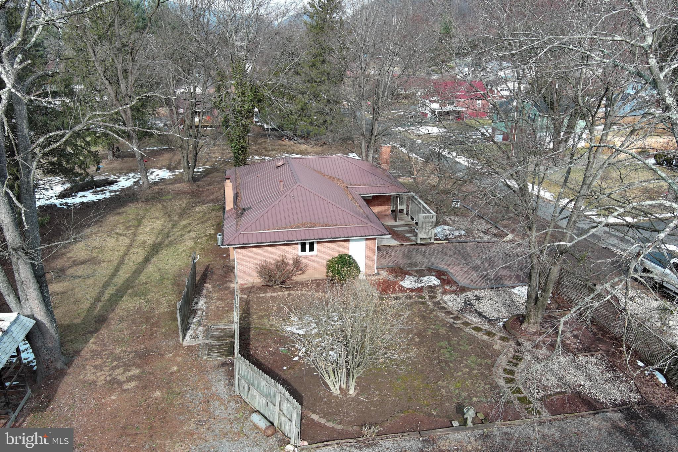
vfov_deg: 45.0
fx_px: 546
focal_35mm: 29
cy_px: 226
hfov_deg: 63.7
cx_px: 339
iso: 100
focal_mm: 10.57
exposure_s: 1/384
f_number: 2.8
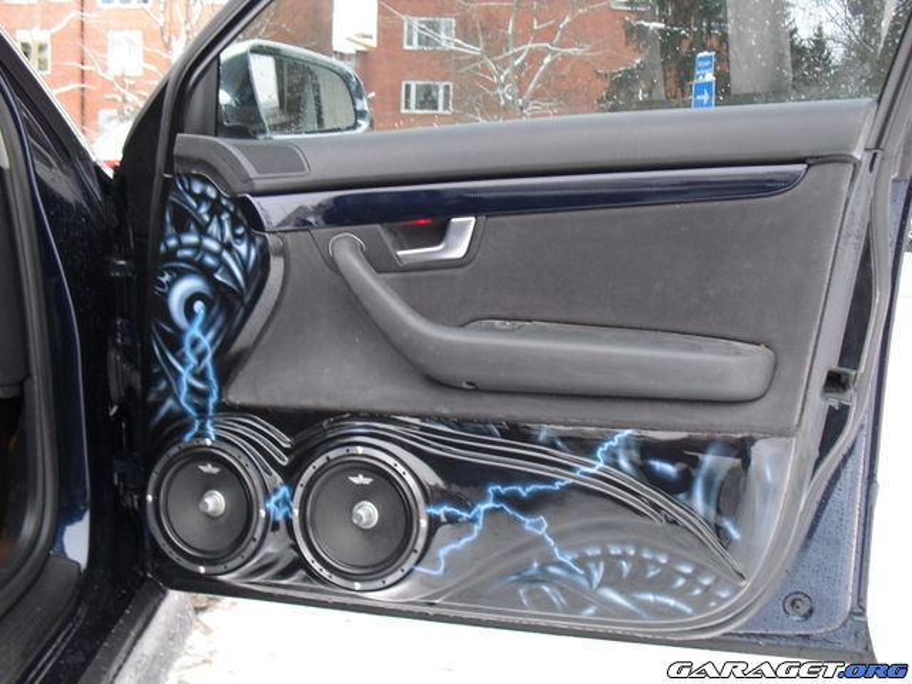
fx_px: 948
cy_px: 342
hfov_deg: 51.4
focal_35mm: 36
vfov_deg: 39.7
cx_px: 456
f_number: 3.1
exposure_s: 1/10
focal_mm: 6.3
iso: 200
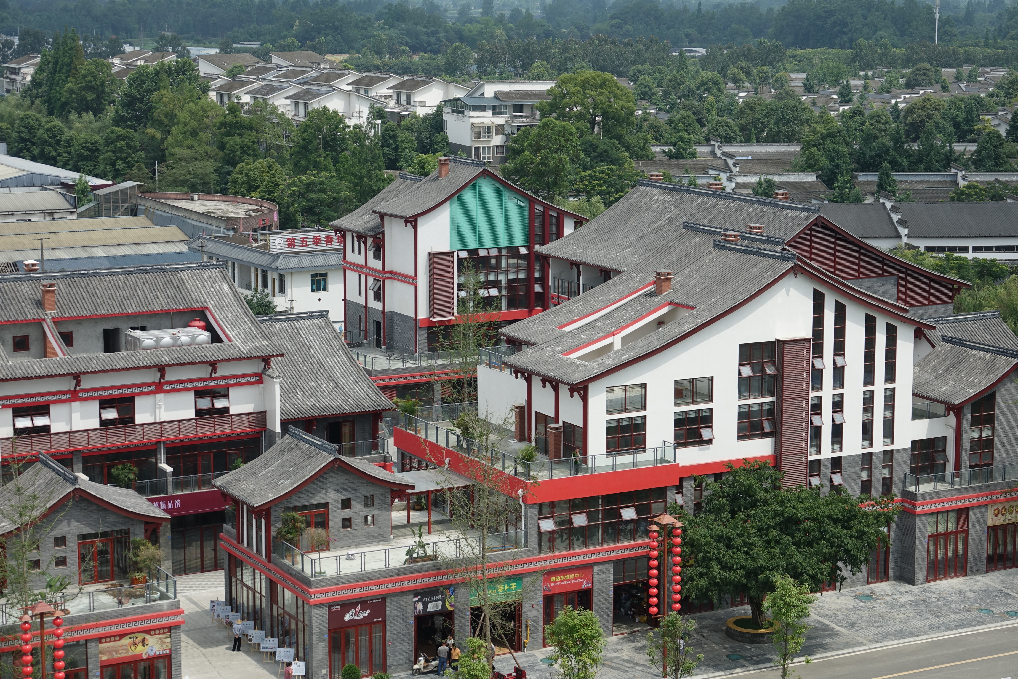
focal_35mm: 72
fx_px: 2036
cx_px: 509
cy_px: 340
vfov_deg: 18.9
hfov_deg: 28.1
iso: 100
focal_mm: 26.42
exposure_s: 1/640
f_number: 4
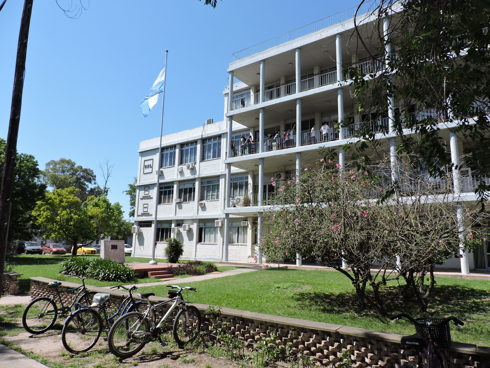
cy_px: 184
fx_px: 340
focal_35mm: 24
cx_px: 245
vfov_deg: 56.8
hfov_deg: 71.6
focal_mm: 4.3
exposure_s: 1/1250
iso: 100
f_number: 3
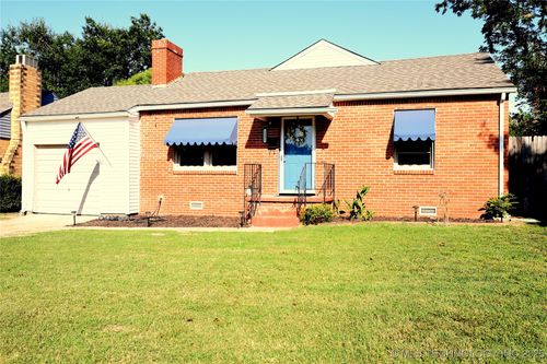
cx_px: 274
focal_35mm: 30
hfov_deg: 61.9
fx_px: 456
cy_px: 182
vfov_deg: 43.6
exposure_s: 1/350
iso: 200
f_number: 9.5
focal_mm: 20
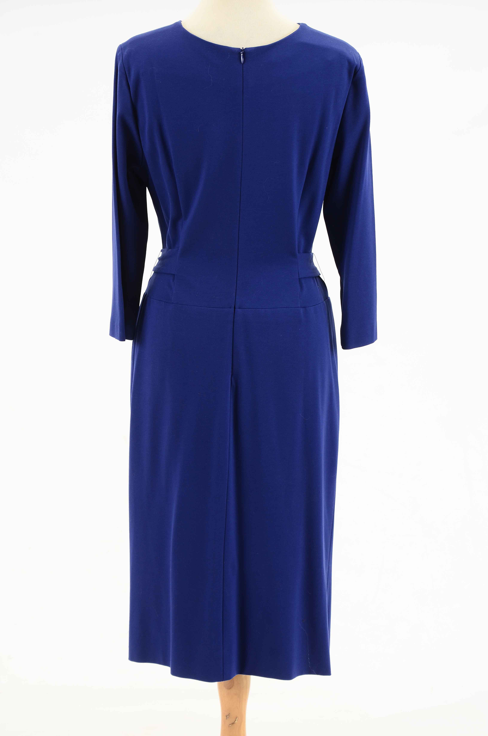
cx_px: 244
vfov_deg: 22.0
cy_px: 368
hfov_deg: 14.6
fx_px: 1899
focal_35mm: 93
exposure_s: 1/80
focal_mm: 62
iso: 160
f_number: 7.1
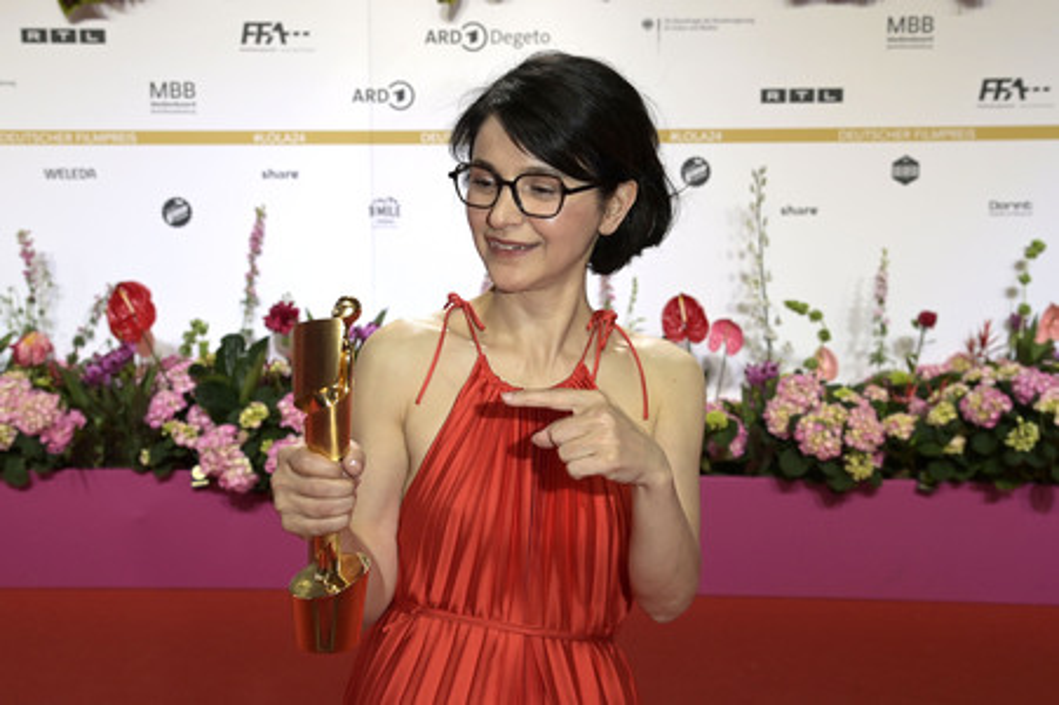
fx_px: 1117
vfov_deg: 35.0
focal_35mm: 38
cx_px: 530
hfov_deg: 50.7
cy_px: 352
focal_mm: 38
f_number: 5.6
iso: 800
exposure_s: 1/250
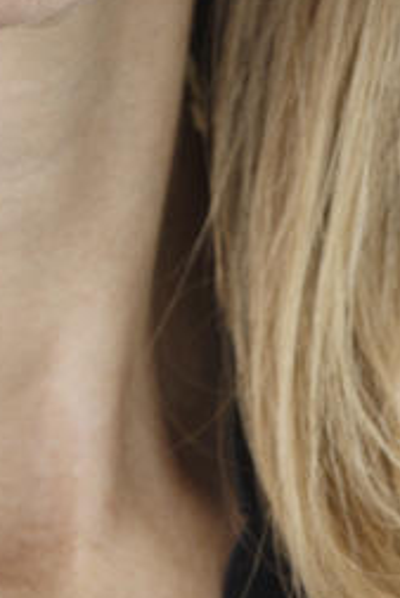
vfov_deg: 1.6
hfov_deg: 1.1
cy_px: -246
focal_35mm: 1249
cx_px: 83
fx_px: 20787
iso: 125
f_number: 4
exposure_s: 1/80
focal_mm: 185
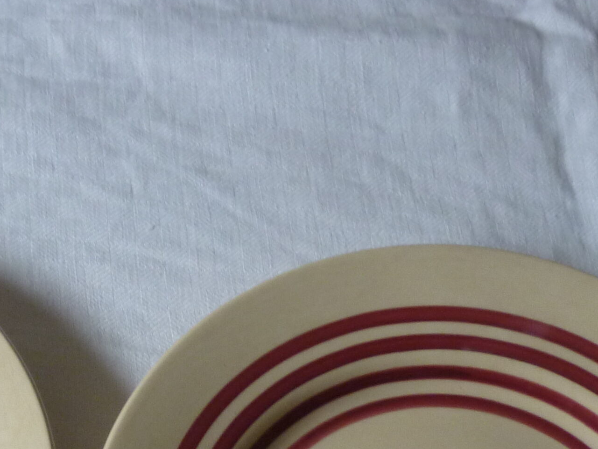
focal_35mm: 94
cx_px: 93
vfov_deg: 14.9
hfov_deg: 20.6
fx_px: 1624
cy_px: 614
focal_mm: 5.5
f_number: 2.8
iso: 160
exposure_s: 1/30
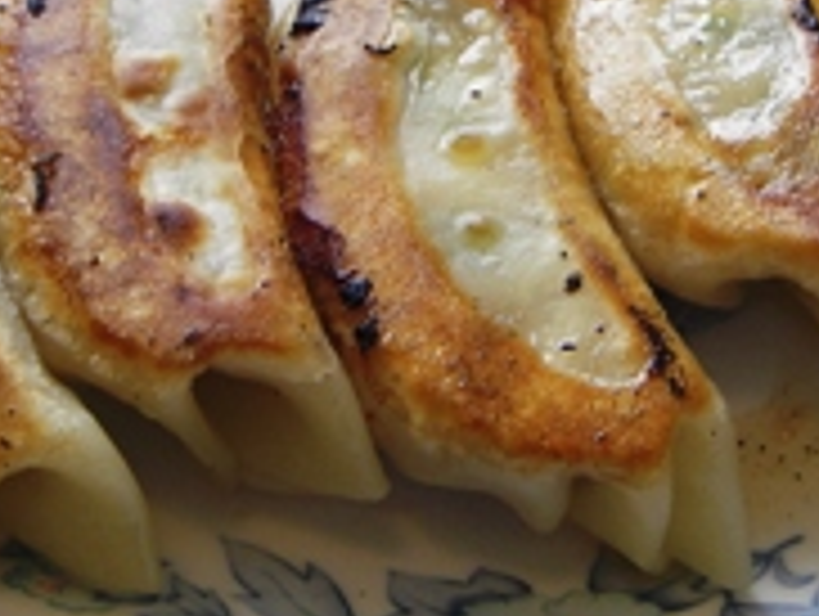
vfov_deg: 18.4
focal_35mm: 80
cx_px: 504
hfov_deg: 24.3
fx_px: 1895
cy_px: 180
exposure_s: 1/40
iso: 50
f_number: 3.3
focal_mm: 6.3
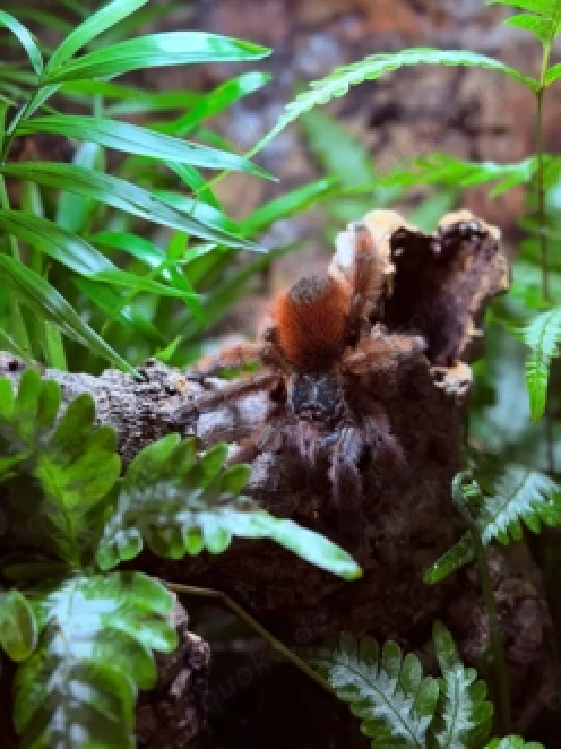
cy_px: 333
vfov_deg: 33.2
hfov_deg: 25.2
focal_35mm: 58
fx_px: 1254
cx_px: 312
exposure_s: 1/50
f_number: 1.78
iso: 125
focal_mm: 6.76
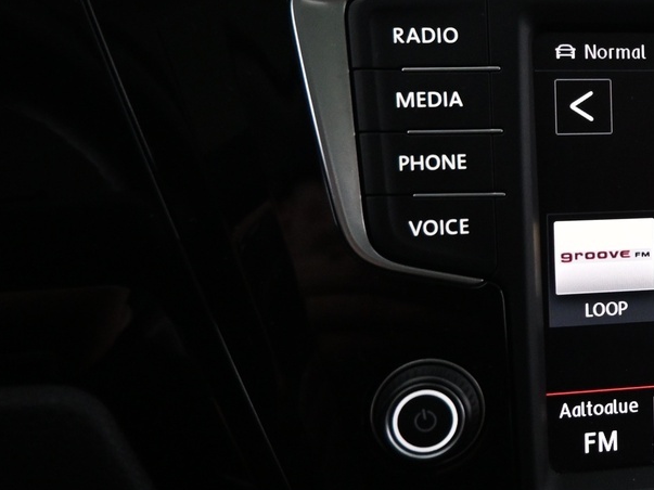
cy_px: 167
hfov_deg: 26.4
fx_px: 1171
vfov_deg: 23.5
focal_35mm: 62
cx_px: 854
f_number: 4
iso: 1400
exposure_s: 1/30
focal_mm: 16
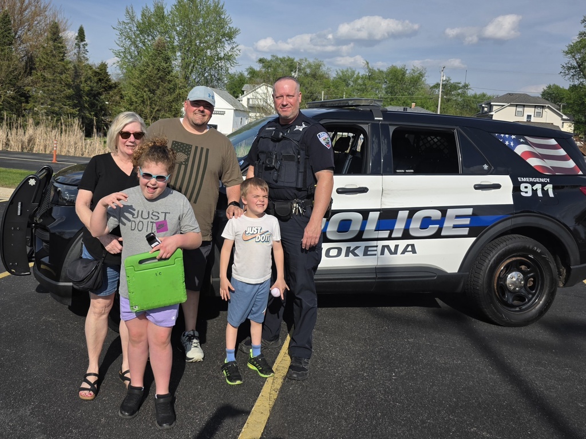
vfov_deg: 58.9
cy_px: 220
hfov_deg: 73.9
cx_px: 293
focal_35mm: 23
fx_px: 389
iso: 64
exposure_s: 1/10000
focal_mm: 6.3
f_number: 1.7
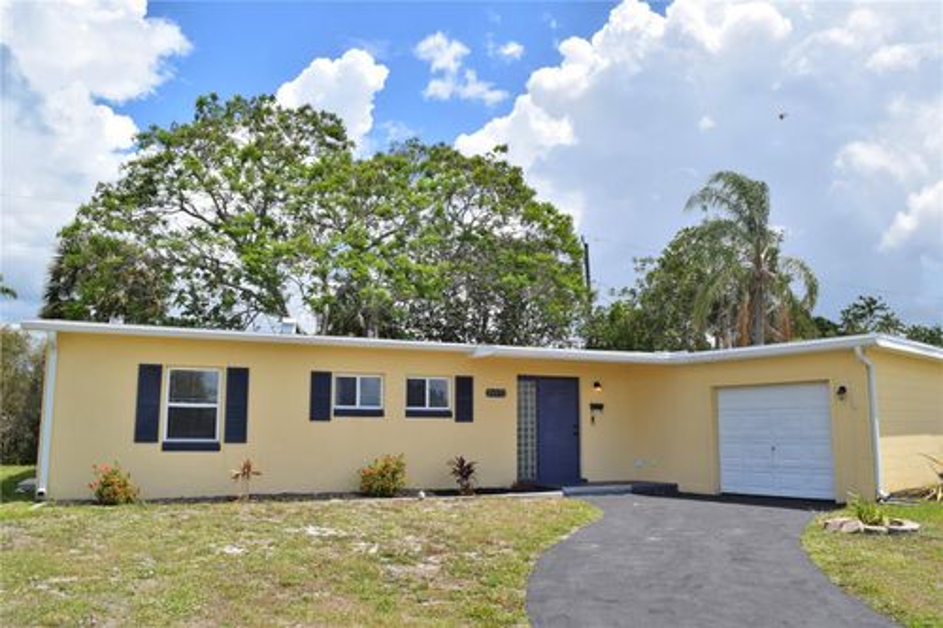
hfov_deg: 67.4
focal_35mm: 27
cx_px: 472
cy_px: 314
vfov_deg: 47.9
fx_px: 707
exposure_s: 1/200
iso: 100
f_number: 11
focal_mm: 18
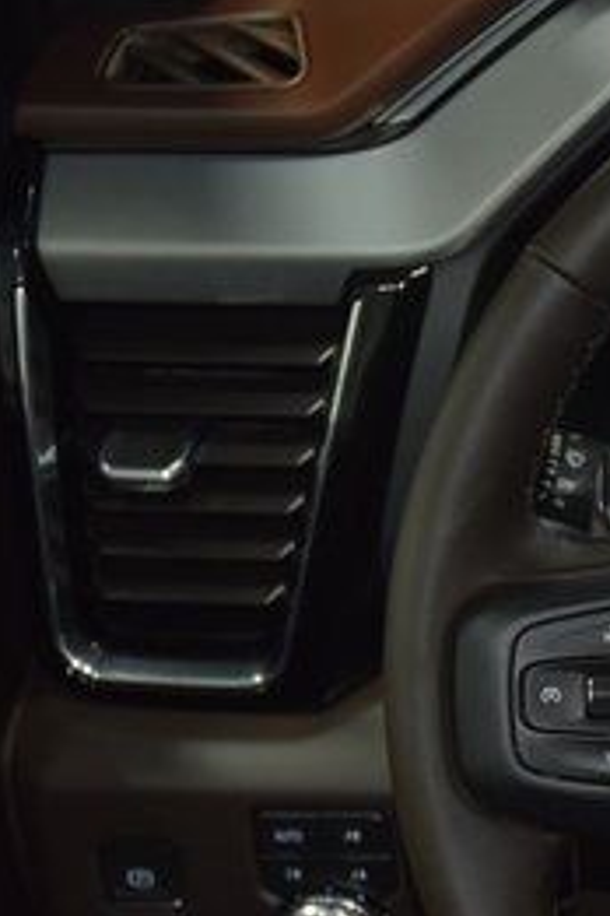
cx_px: 1097
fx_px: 2903
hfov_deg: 11.2
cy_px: 662
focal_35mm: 114
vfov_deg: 17.8
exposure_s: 1/30
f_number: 4
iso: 1250
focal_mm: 31
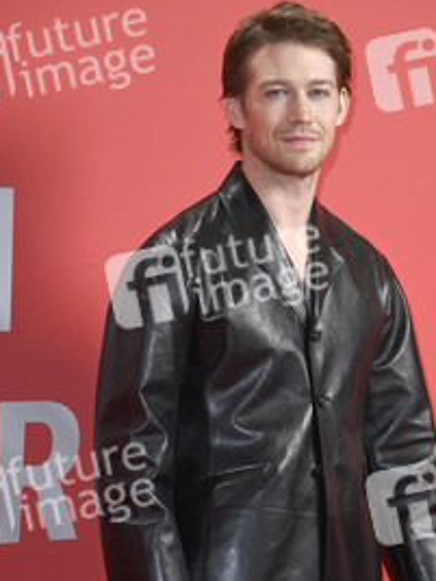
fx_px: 3006
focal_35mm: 179
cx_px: 280
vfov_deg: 11.0
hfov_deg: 8.3
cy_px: 386
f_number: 5.6
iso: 1000
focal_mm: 125
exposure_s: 1/250
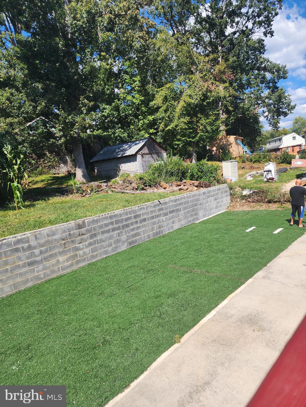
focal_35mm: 23
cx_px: 153
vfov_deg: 73.9
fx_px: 271
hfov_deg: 58.9
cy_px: 204
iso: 12
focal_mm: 6.4
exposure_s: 1/773
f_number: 1.8
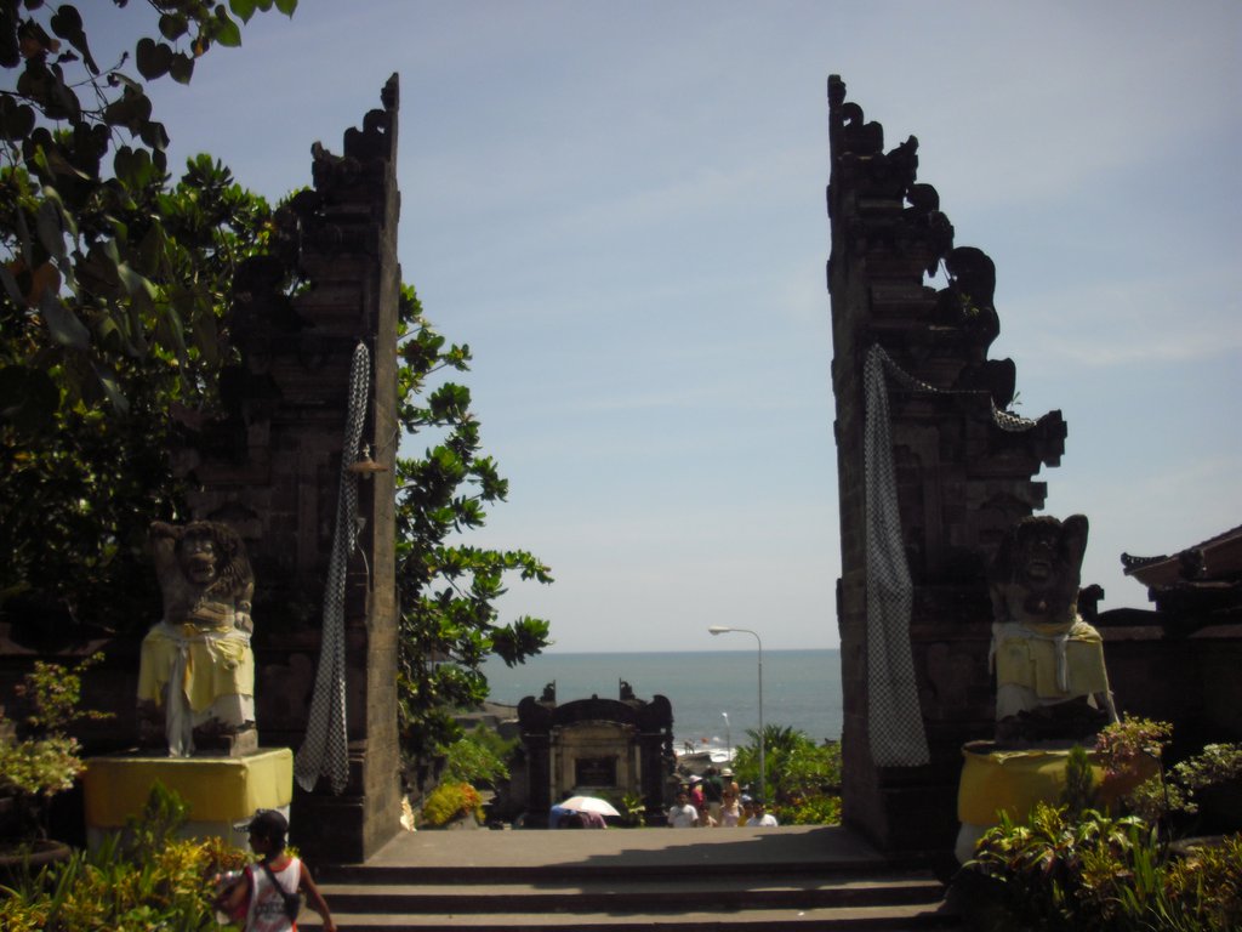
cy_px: 466
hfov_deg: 49.0
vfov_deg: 37.7
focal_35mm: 38
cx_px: 621
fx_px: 1363
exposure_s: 1/400
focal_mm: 6.2
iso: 100
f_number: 8
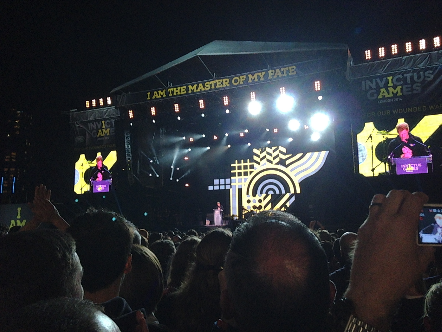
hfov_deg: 29.4
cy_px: 166
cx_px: 221
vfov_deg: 22.3
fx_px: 843
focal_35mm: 66
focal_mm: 4.12
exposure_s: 1/120
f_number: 2.4
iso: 250
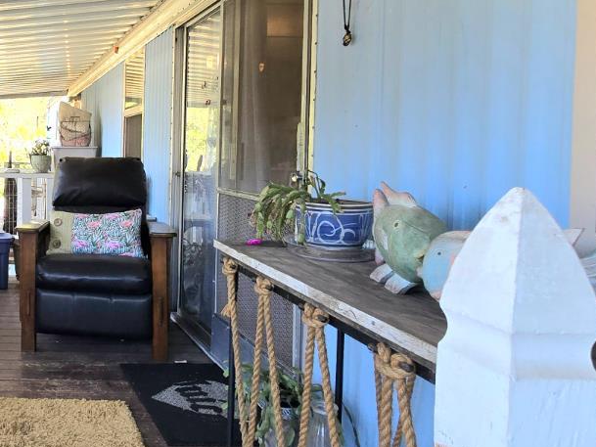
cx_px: -2
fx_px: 551
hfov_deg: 47.1
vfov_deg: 43.7
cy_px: 158
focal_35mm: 32
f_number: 2.2
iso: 64
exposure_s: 1/120
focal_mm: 2.2
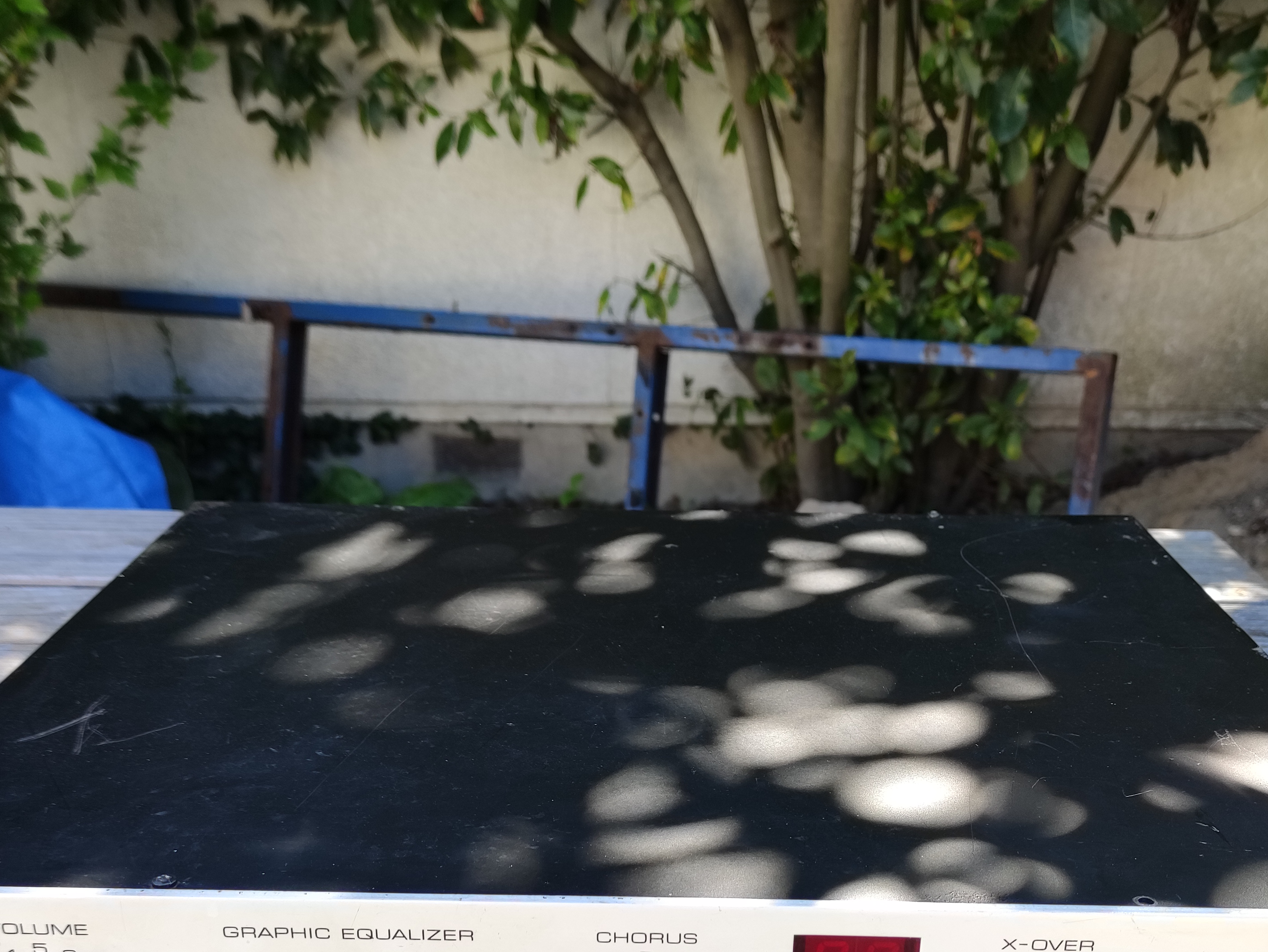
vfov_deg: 34.1
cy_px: 766
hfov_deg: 45.7
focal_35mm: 41
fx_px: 1502
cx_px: 700
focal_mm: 5.43
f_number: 1.89
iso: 50
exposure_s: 1/102
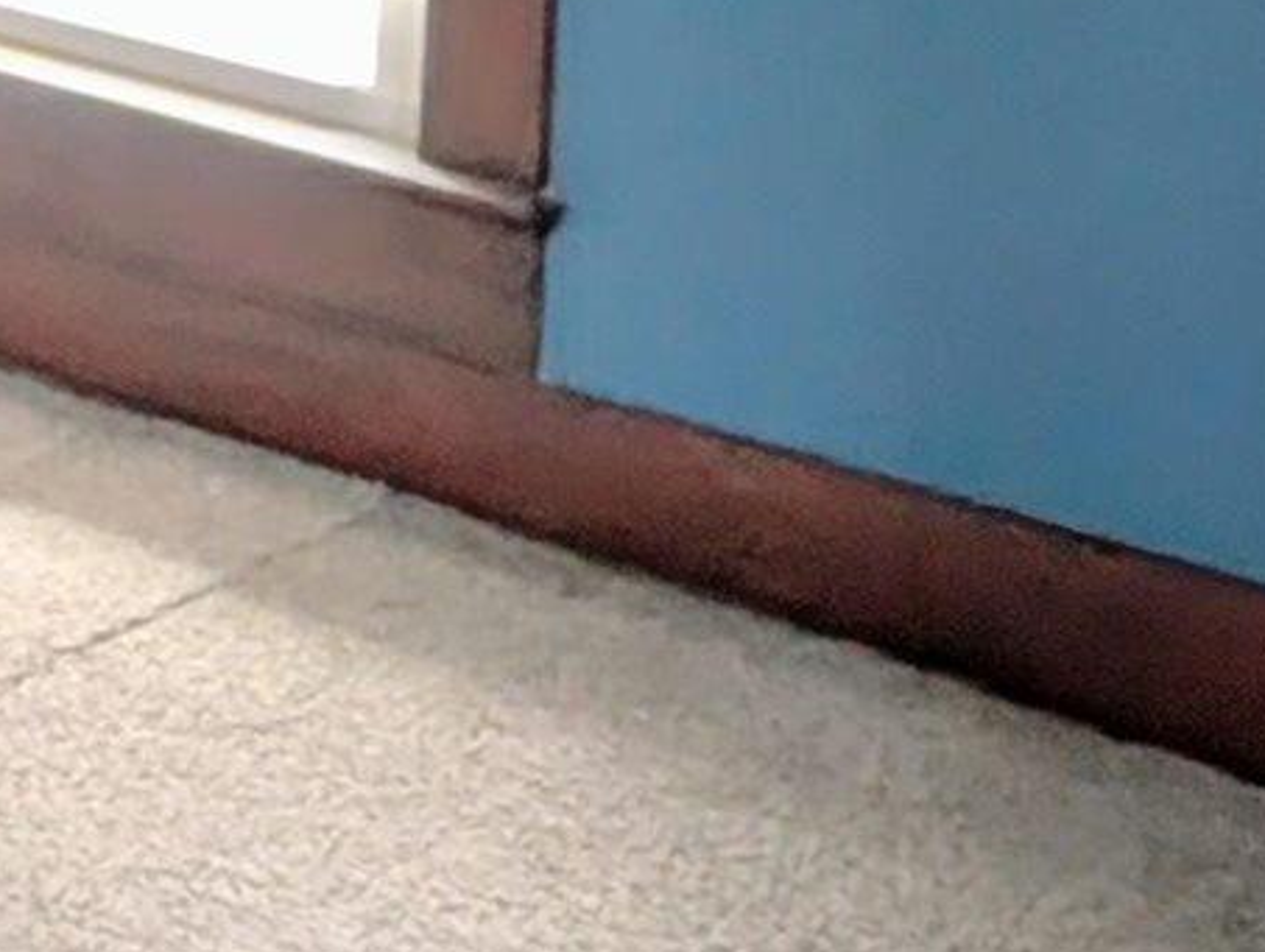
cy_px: -550
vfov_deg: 12.9
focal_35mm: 108
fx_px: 3952
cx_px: -835
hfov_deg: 16.1
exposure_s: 1/11
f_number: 2.2
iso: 430
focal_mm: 2.35
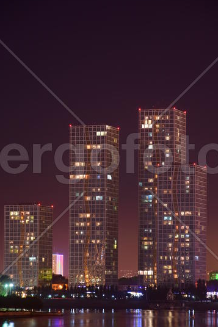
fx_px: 1550
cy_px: 159
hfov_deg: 8.0
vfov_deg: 12.1
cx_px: 118
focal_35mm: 171
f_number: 5.6
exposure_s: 15
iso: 100
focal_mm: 105
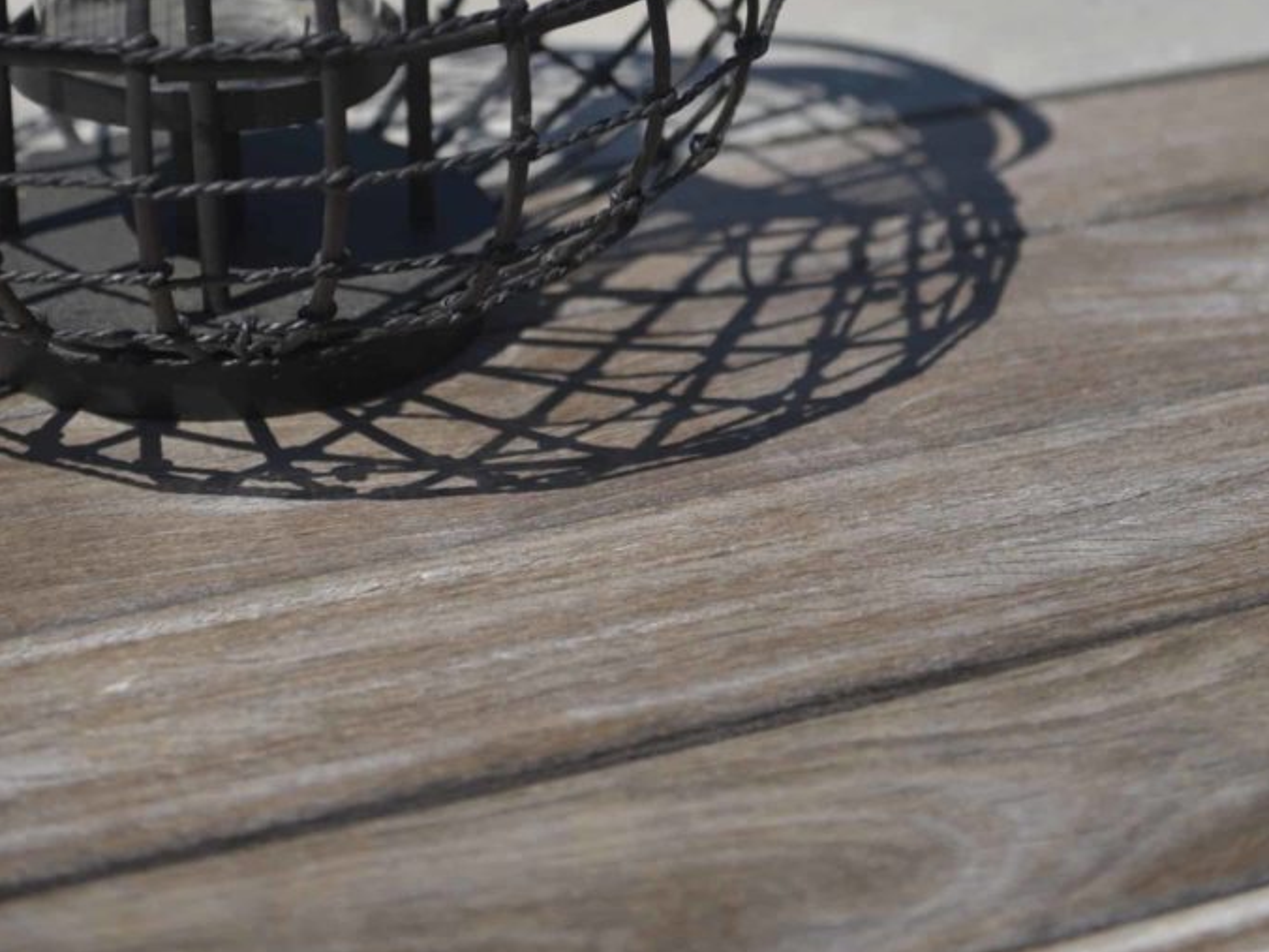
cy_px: 36
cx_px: 638
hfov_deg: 19.3
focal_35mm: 102
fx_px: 3739
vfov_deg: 14.3
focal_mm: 70
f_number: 2.8
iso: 100
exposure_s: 1/2500
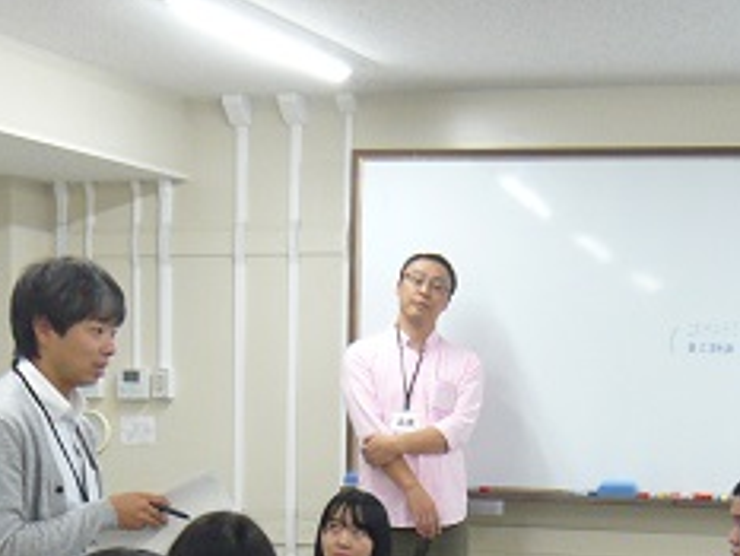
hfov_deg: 21.6
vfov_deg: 15.6
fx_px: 1925
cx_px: 549
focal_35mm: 90
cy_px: 716
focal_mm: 4.9
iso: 160
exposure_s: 1/30
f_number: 2.9
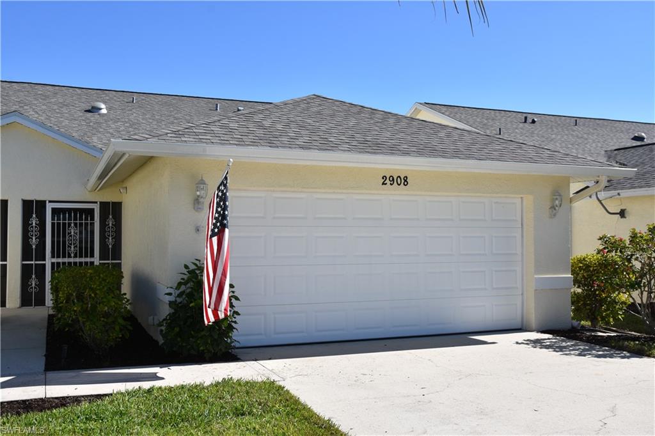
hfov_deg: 53.1
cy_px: 218
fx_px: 655
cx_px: 328
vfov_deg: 36.8
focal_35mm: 36
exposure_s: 1/500
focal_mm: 24
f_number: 8
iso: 220
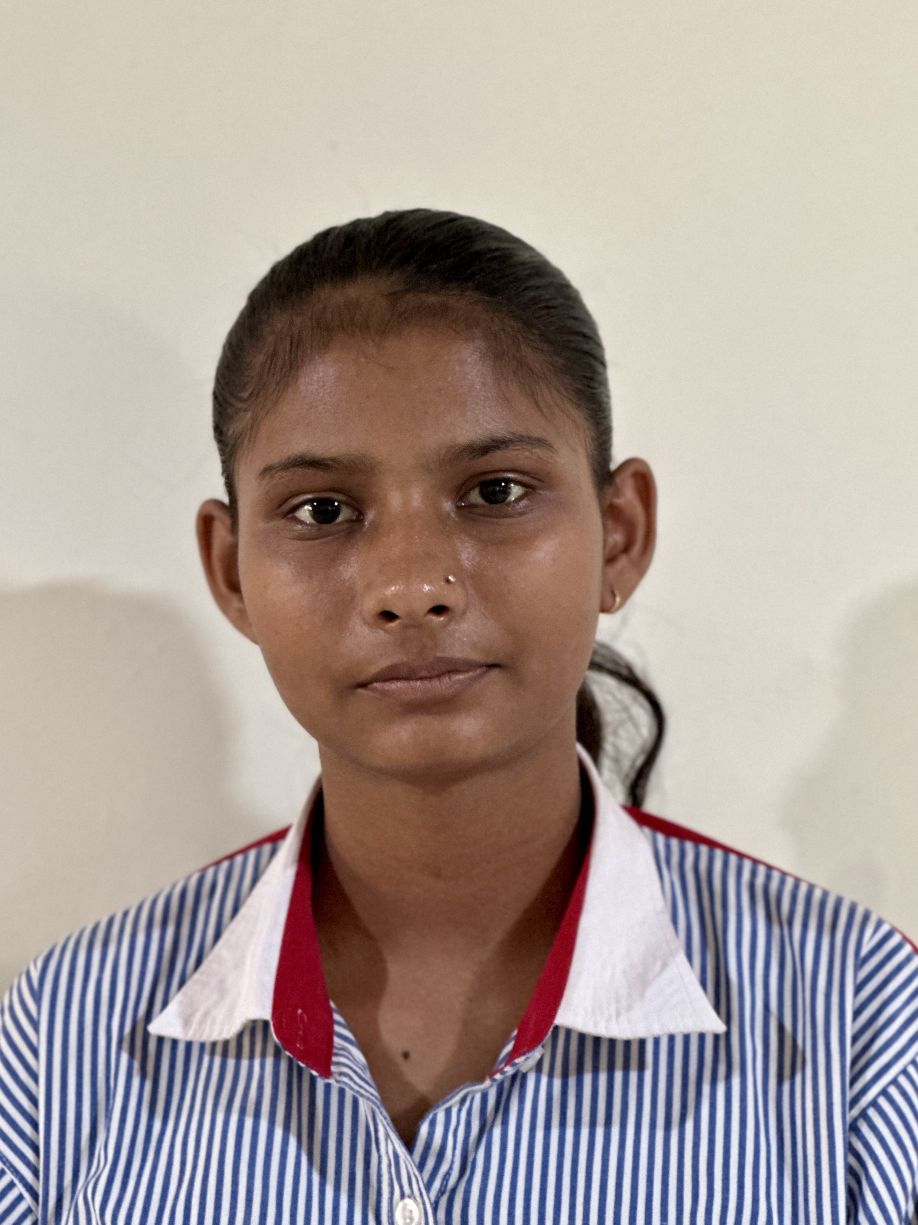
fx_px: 3431
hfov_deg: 15.2
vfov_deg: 20.2
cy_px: 594
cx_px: 449
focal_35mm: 97
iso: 500
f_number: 2.8
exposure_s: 1/14
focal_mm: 9
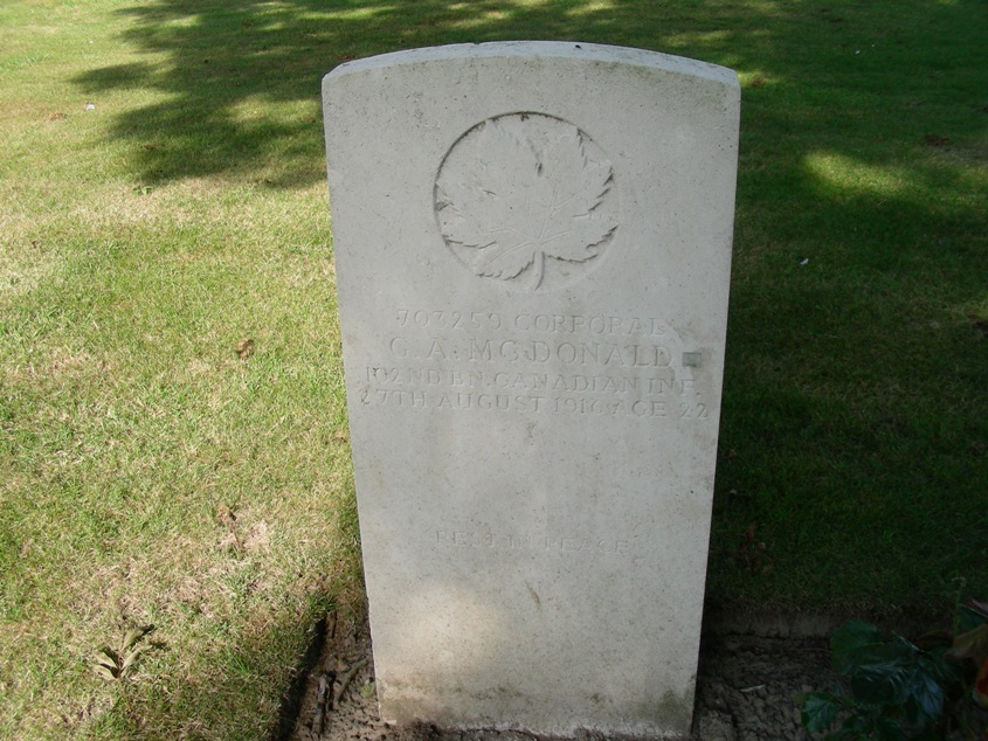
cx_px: 494
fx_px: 1085
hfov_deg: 49.0
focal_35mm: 38
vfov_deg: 37.7
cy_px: 370
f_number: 4
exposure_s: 1/233
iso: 50
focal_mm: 6.3
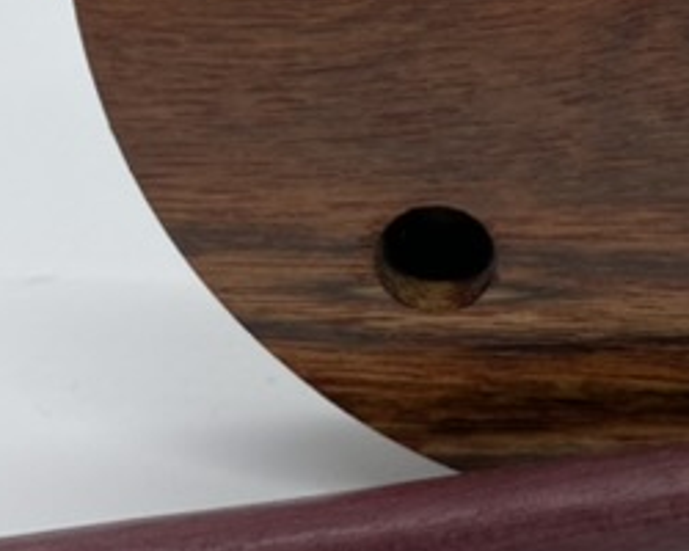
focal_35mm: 104
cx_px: 824
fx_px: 2121
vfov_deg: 14.5
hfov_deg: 17.6
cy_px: -41
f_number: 1.8
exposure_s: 1/122
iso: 40
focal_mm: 4.25
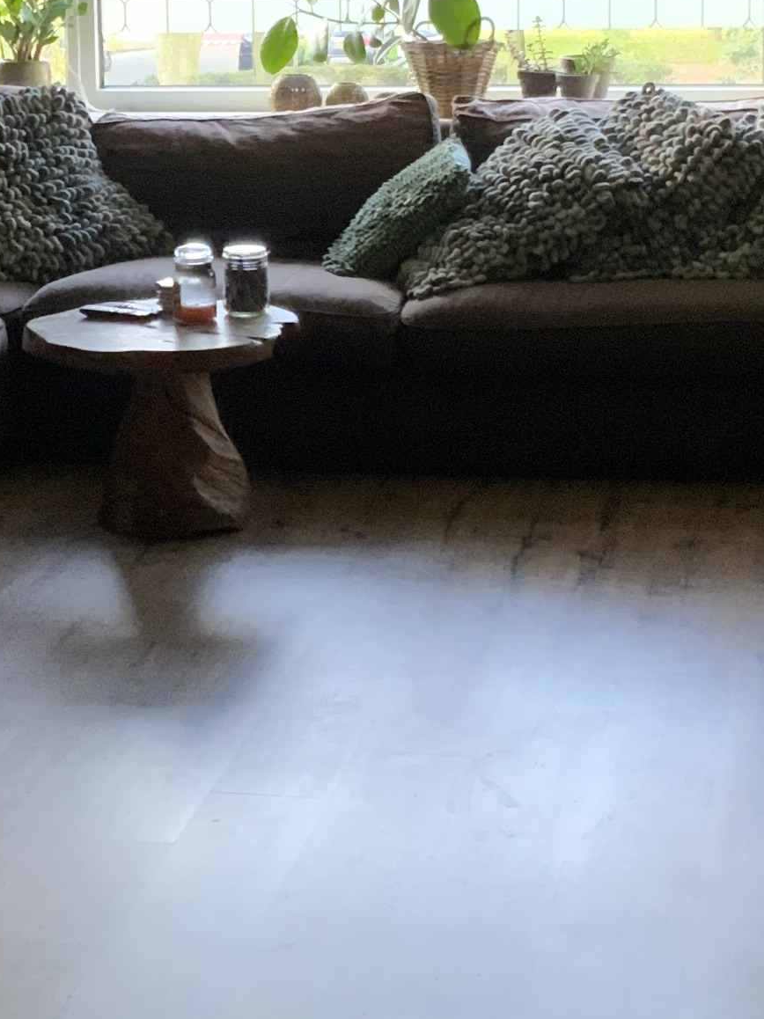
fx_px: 2973
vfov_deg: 19.4
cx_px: 165
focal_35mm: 101
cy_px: 312
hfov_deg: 14.6
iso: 250
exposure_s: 1/60
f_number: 1.8
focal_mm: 3
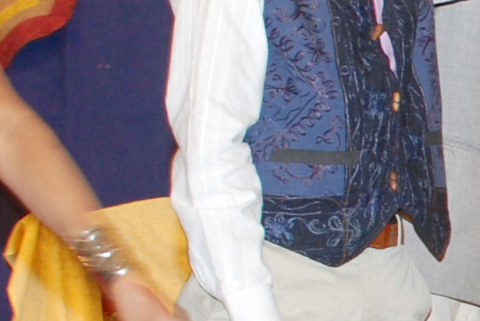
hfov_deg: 8.1
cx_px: 860
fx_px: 3282
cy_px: 299
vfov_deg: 5.6
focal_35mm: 246
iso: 250
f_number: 4
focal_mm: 24
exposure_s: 1/50
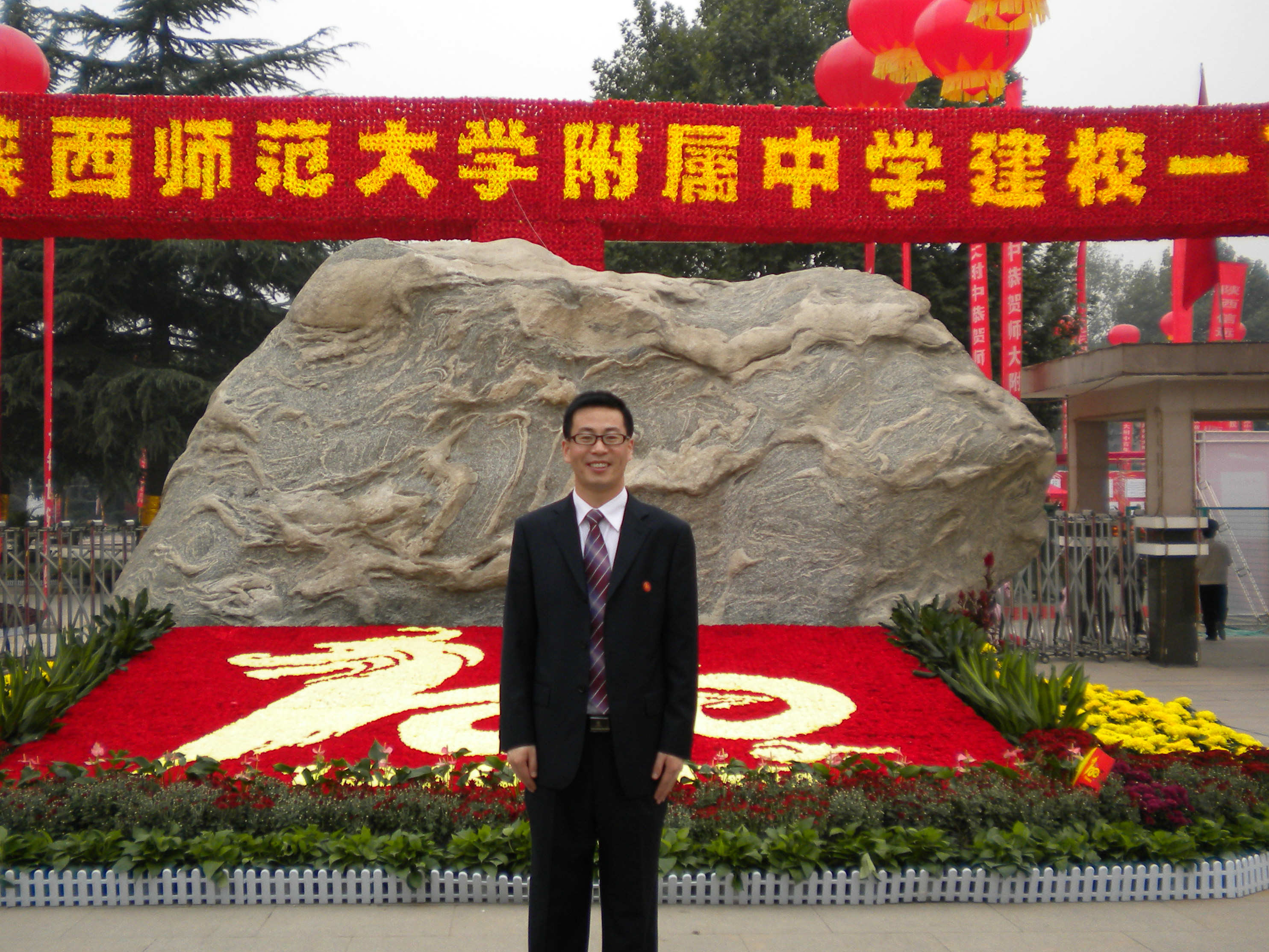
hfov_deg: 43.8
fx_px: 1576
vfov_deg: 33.6
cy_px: 464
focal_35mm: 43
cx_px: 588
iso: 80
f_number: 3.1
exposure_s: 1/267
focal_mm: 6.3
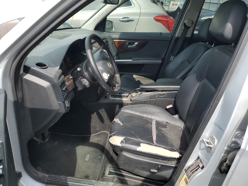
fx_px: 186
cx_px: 124
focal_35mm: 26
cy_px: 93
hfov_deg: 67.3
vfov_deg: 53.1
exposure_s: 1/1111
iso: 50
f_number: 1.5
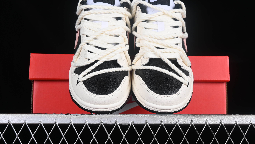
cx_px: 127
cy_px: 63
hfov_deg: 26.9
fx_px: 534
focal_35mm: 79
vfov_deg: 15.3
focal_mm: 50
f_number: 8
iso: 160
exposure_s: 1/80
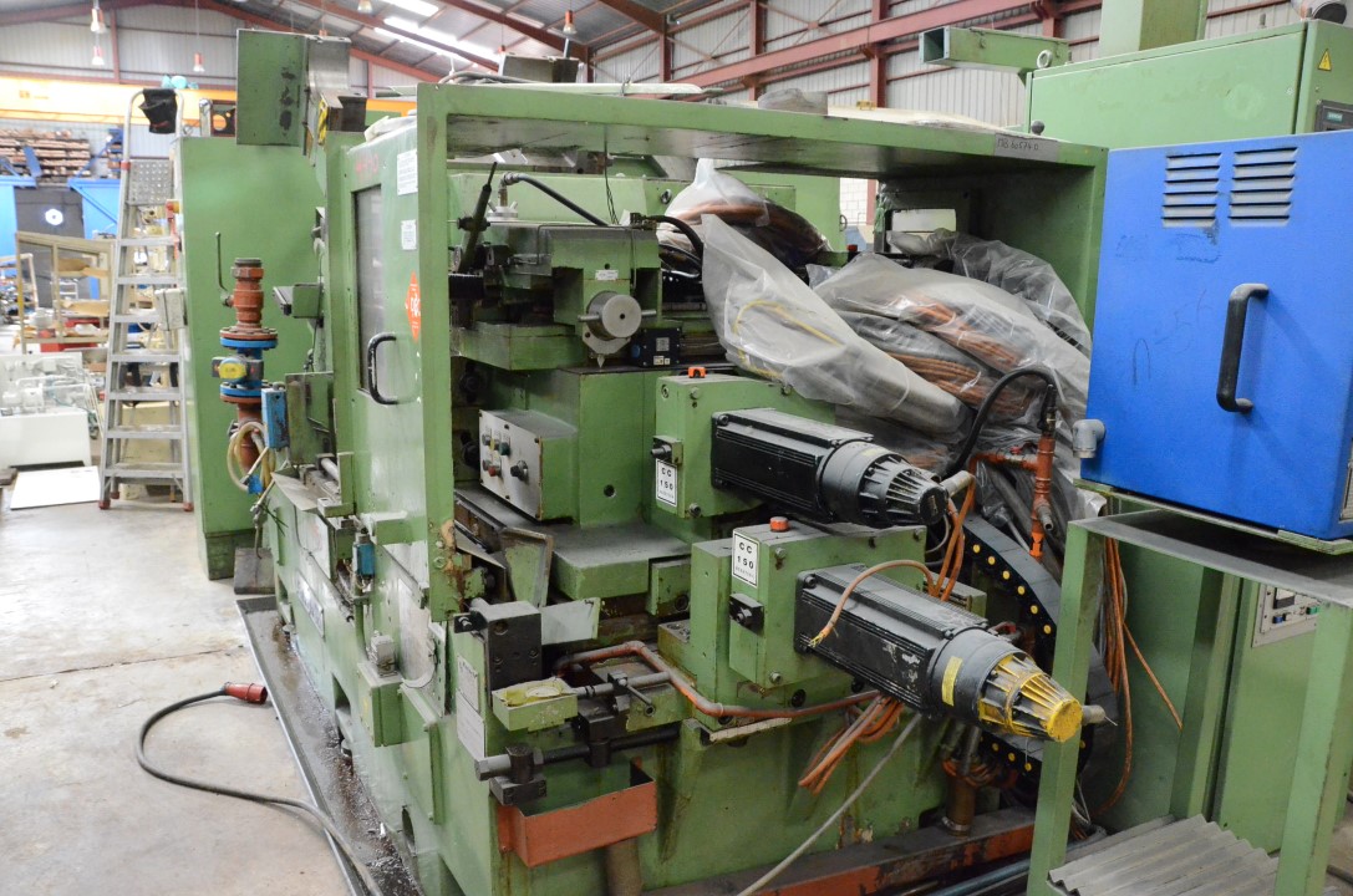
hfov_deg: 67.5
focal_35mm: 27
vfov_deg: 47.7
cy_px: 448
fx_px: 1013
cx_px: 676
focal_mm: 18
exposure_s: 1/160
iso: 6400
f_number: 6.3
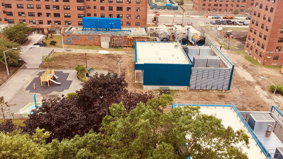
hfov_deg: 61.0
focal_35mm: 32
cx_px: 141
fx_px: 240
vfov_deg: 36.6
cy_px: 67
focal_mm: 4.15
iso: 32
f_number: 2.2
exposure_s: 1/534
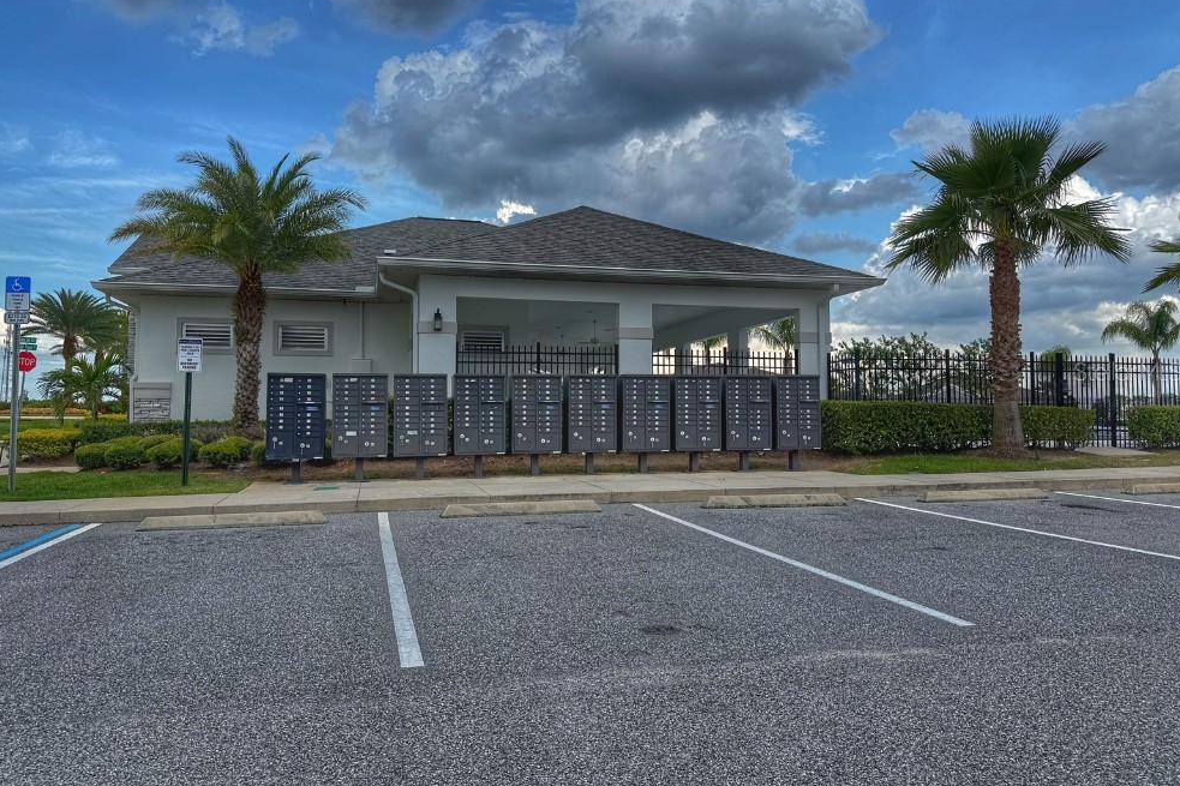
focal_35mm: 26
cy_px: 371
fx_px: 852
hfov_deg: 69.4
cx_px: 573
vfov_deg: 49.5
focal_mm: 6.76
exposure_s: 1/2370
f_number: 1.78
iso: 80
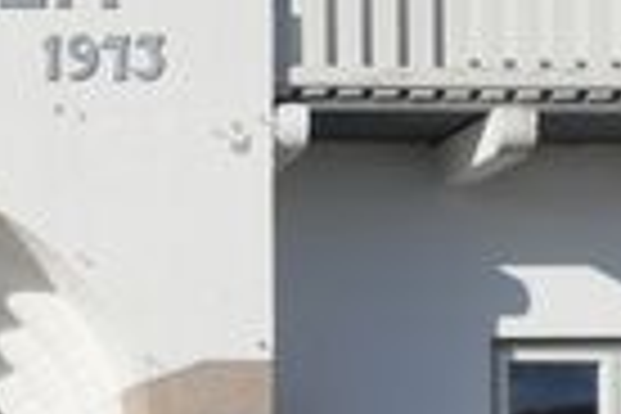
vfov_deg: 9.7
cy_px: 495
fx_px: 2398
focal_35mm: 139
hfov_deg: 14.3
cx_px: -130
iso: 100
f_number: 8
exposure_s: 1/500
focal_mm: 40
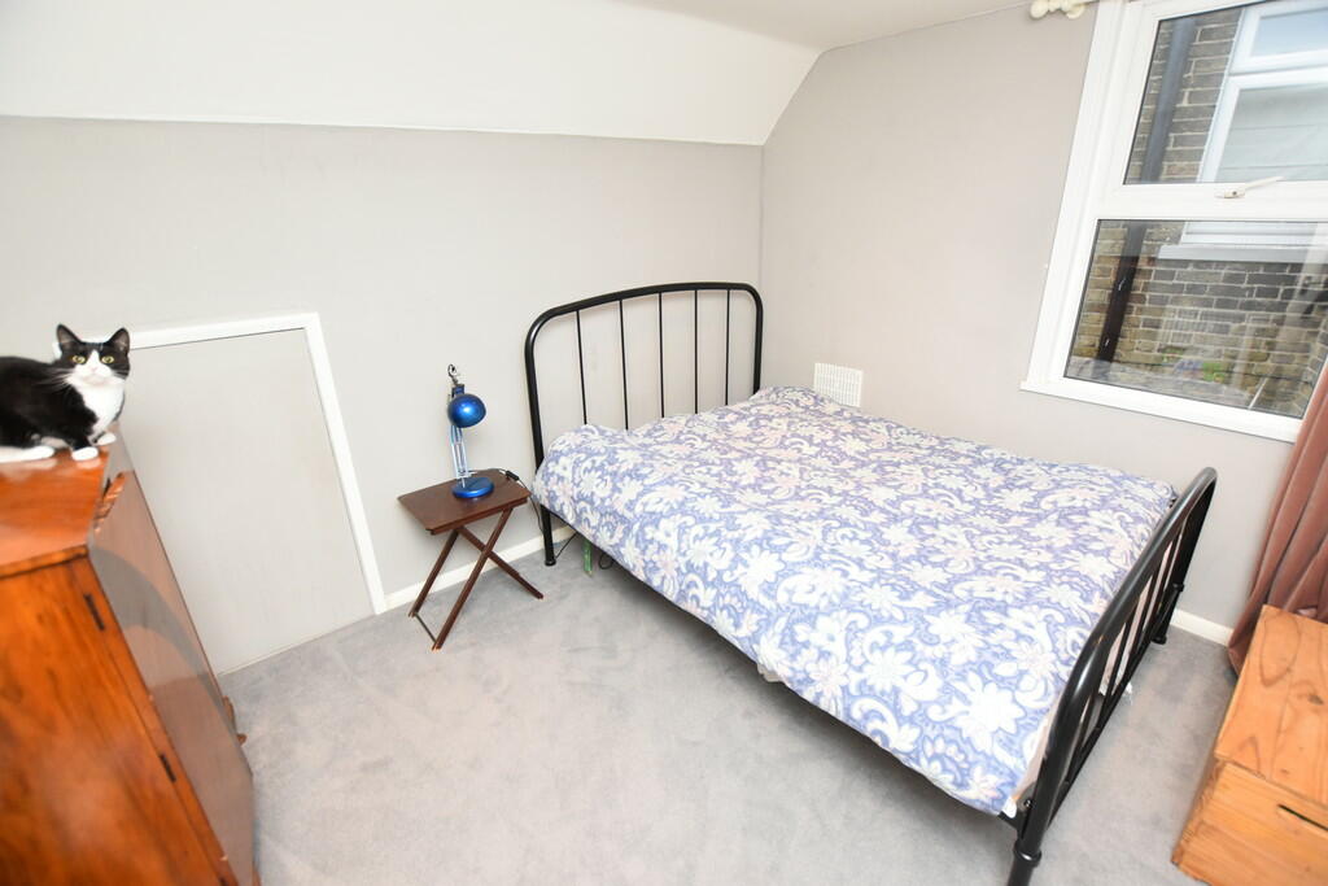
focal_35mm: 15
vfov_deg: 77.3
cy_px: 443
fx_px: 553
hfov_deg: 100.4
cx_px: 664
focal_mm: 10
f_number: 4
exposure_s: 1/125
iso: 1250
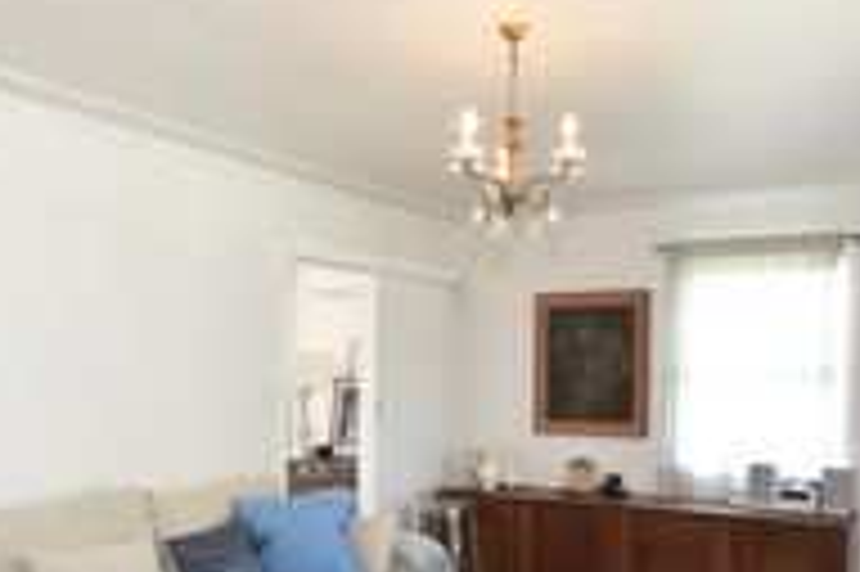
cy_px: 385
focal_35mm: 37
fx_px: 883
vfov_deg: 35.5
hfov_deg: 51.9
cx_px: 455
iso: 800
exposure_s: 1/125
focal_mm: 10
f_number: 5.6
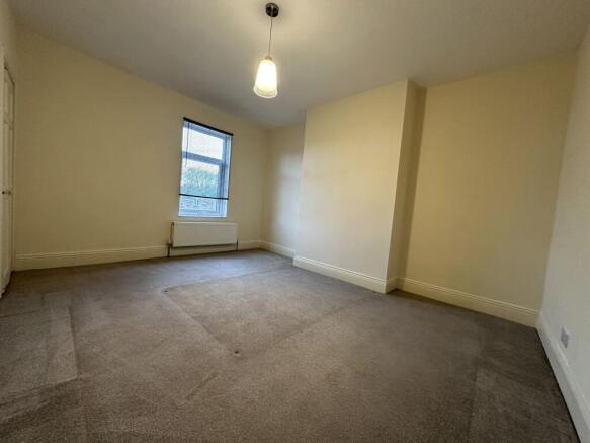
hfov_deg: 102.1
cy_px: 222
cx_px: 295
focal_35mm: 14
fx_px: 239
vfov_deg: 85.7
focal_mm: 2.22
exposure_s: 1/50
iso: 320
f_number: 2.2
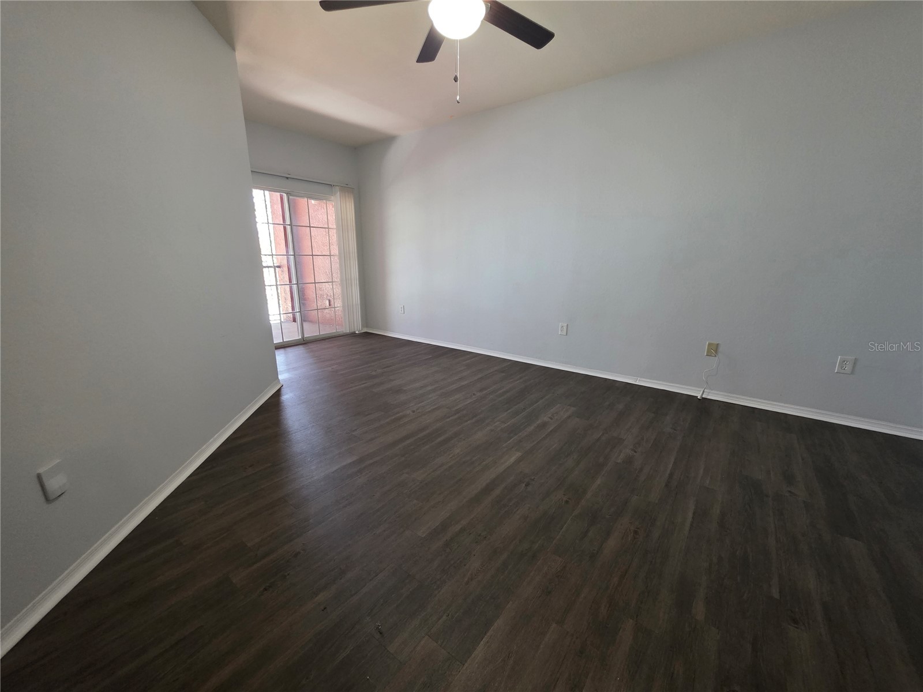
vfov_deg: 89.9
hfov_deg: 106.2
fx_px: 347
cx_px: 462
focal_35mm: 13
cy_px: 346
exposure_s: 1/60
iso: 500
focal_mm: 2.2
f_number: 1.9
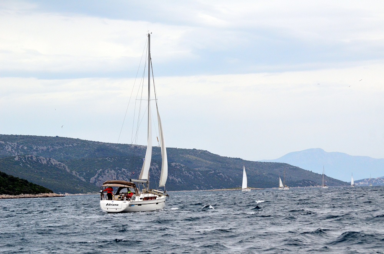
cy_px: 127
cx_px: 192
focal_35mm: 129
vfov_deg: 10.6
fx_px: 1373
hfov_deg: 15.9
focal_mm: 86
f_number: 5.6
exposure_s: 1/8000
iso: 1100
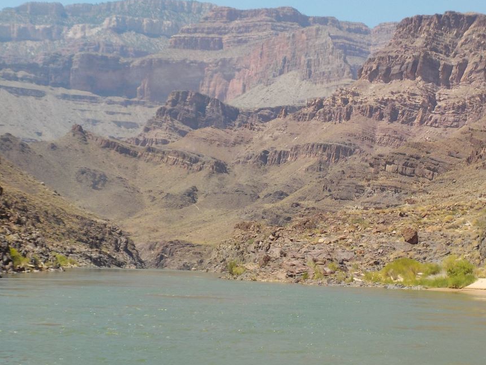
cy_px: 152
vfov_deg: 18.2
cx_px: 339
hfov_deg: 24.0
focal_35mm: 81
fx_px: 1137
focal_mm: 7.9
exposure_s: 1/640
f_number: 4.7
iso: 125
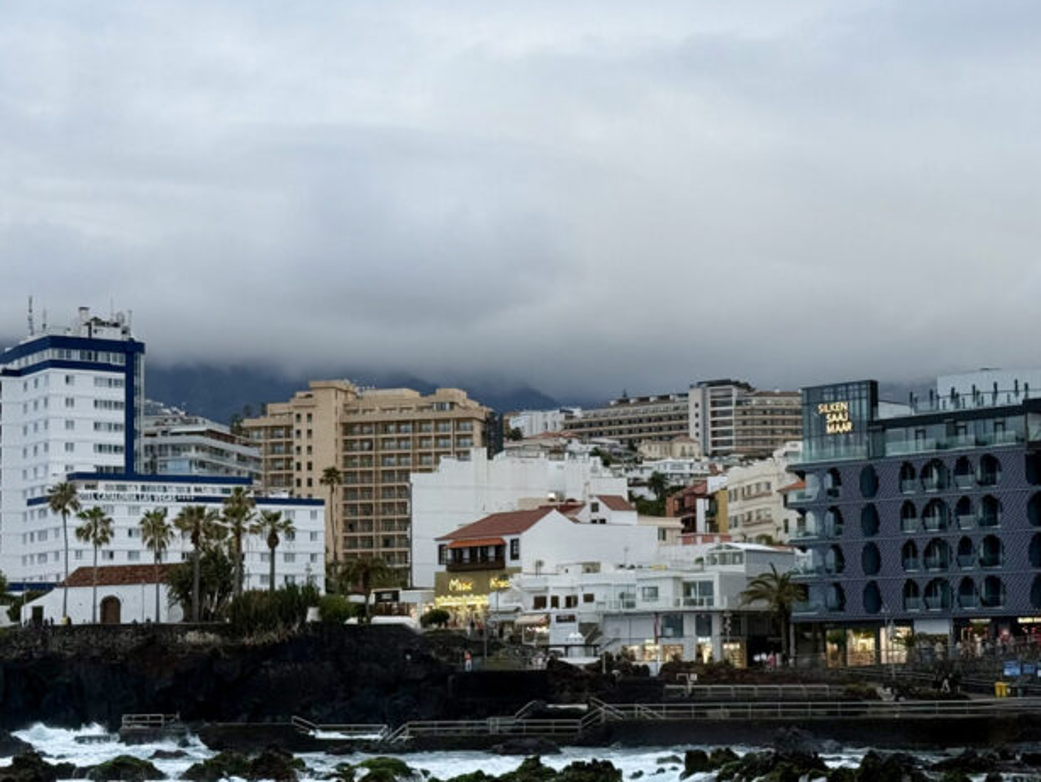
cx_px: 527
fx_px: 2407
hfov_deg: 24.4
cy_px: 429
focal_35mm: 80
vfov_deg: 18.4
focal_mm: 6.76
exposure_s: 1/810
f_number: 1.78
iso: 64
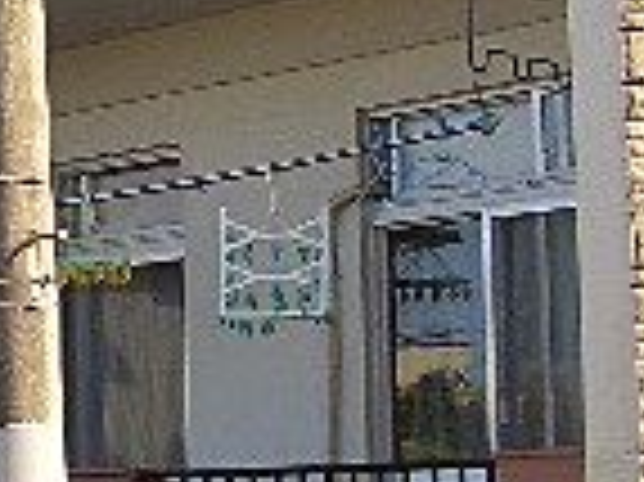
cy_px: 126
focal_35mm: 157
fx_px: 2918
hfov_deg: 12.3
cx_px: -162
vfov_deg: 9.4
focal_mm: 5.8
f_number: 4.3
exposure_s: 1/160
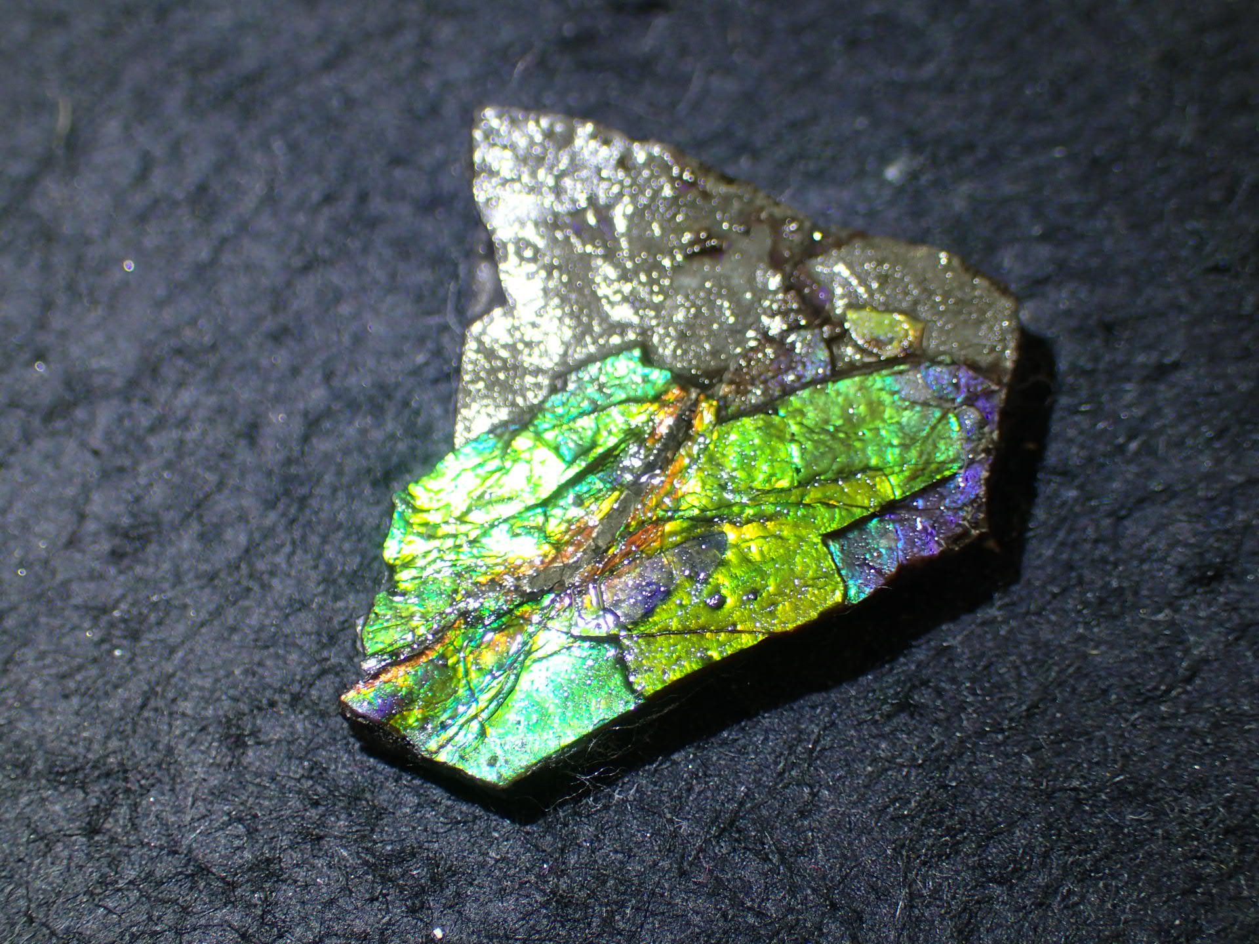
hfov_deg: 31.7
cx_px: 630
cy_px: 472
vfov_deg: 24.0
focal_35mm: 61
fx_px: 2219
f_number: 3.6
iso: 125
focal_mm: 11.01
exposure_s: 1/250
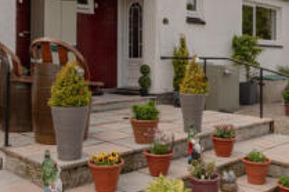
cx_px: 151
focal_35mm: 44
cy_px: 55
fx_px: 353
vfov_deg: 30.1
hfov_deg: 44.5
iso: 400
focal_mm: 14
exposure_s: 1/1000
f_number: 8
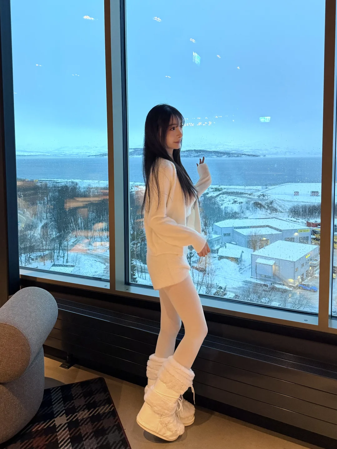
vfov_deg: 71.6
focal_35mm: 24
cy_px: 224
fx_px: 312
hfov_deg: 56.8
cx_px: 168
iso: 320
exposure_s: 1/60
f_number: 1.78
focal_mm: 6.76
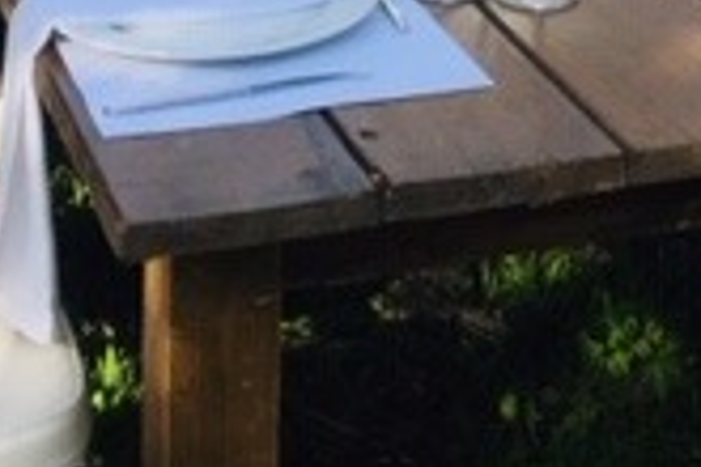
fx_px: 2278
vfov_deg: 10.5
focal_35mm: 117
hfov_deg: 17.5
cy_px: -535
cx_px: 412
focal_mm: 4.15
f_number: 2.2
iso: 32
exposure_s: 1/942
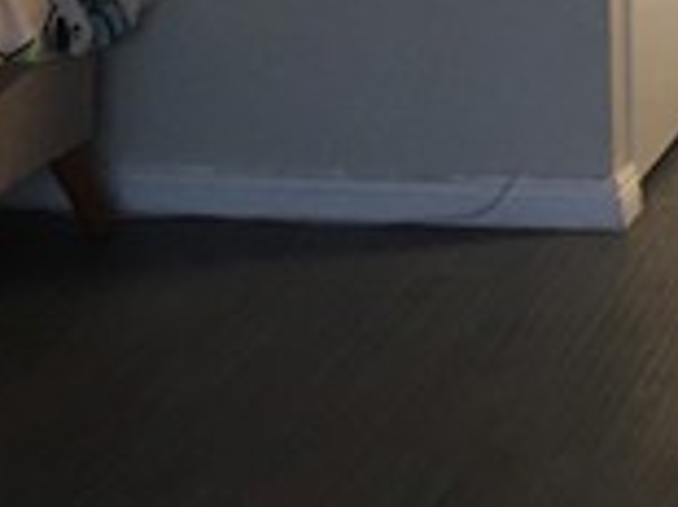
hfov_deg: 15.8
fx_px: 2349
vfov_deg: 11.7
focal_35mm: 120
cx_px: 809
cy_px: -315
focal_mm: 4.15
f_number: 2.2
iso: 80
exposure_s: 1/30
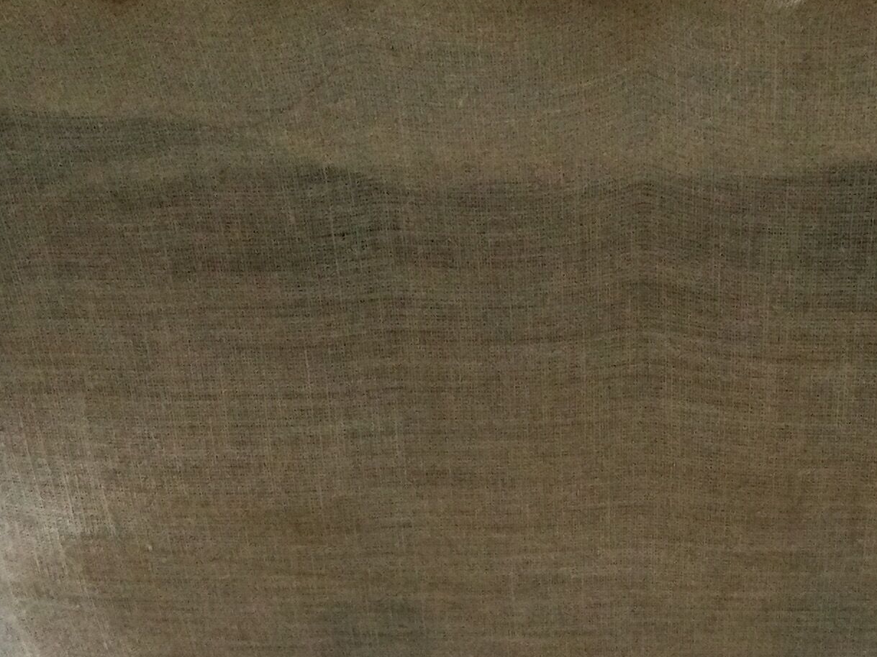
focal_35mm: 83
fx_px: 2103
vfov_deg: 17.1
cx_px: 610
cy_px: 748
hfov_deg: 23.4
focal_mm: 3.3
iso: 200
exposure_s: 1/25
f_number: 2.4
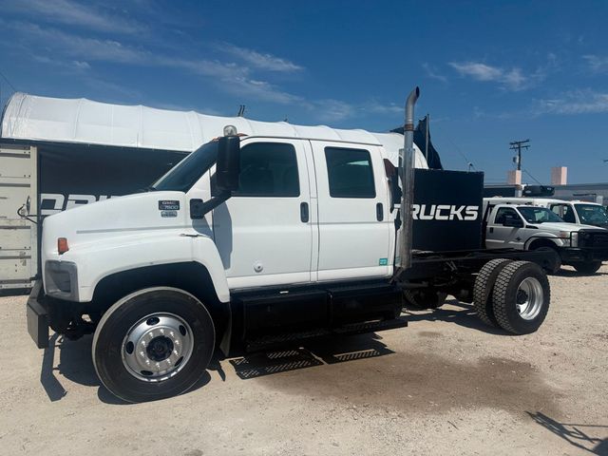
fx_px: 422
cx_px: 304
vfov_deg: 56.8
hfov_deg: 71.6
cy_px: 228
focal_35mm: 24
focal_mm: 6.76
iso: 80
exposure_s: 1/14286
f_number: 1.78
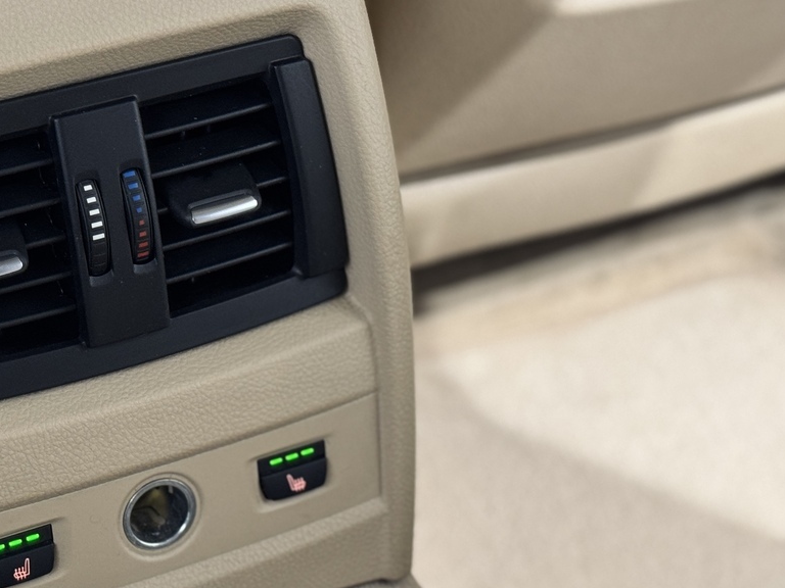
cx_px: 145
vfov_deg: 16.4
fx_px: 2041
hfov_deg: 21.5
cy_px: 323
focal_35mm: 90
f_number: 1.78
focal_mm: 6.76
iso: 250
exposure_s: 1/33
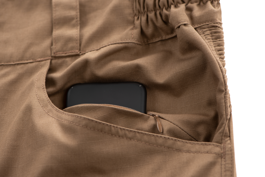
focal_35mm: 105
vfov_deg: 13.1
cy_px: 88
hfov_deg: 19.4
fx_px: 773
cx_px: 132
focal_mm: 105
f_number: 8
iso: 100
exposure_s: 1/125
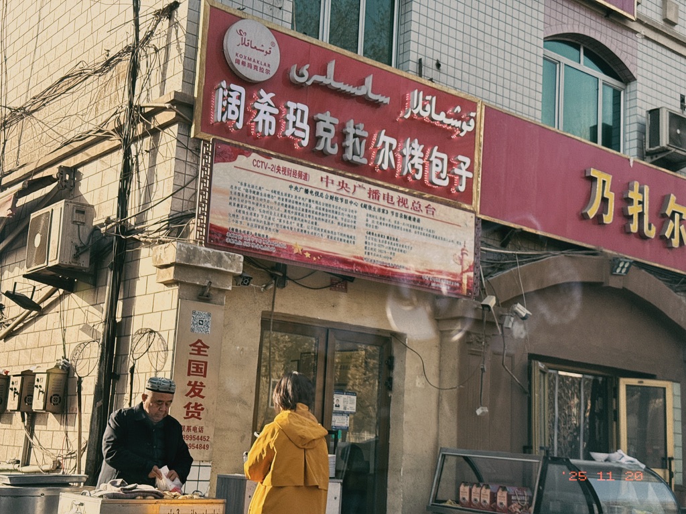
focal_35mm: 48
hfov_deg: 39.7
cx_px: 343
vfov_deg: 30.3
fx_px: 951
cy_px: 257
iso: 80
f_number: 1.78
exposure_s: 1/1085
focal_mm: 6.76
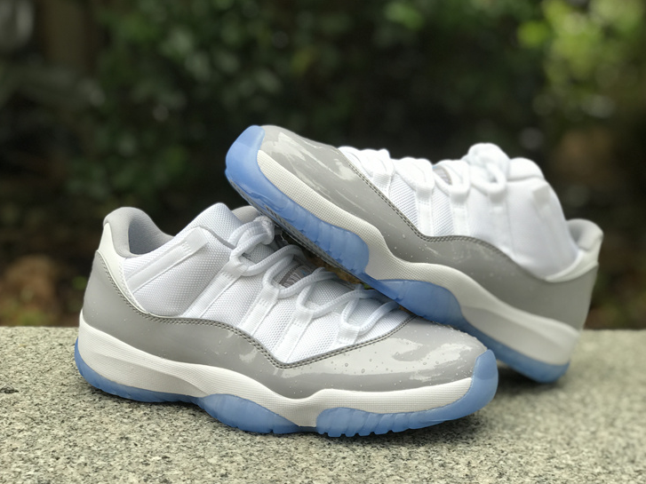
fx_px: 1082
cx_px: 320
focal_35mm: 58
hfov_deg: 33.2
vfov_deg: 25.2
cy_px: 243
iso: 20
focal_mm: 6.6
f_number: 2.8
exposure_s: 1/50
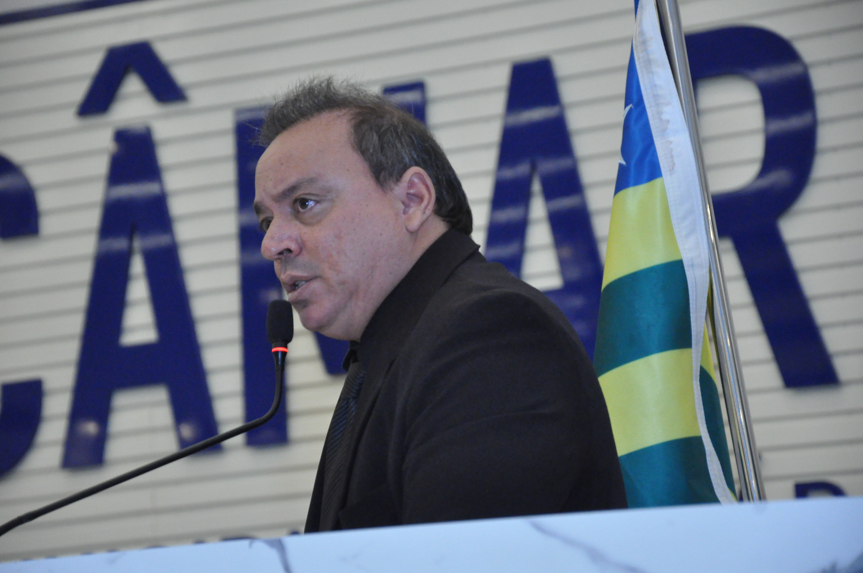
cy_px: 286
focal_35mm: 158
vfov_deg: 8.7
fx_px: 3771
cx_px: 432
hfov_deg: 13.1
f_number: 5.6
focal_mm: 105
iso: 3200
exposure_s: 1/125
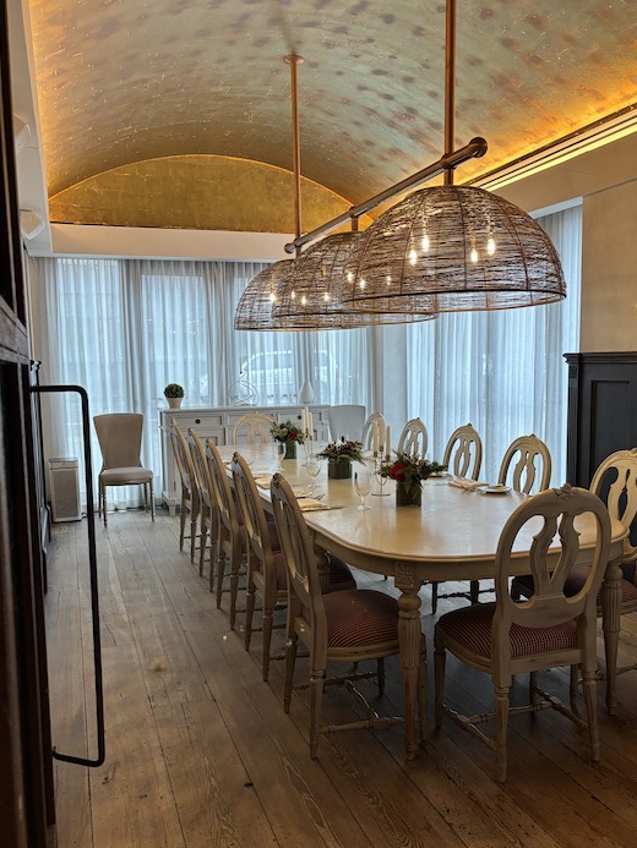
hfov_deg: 46.7
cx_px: 356
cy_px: 447
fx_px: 736
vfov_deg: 59.9
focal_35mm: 30
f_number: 1.6
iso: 200
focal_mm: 5.96
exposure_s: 1/60
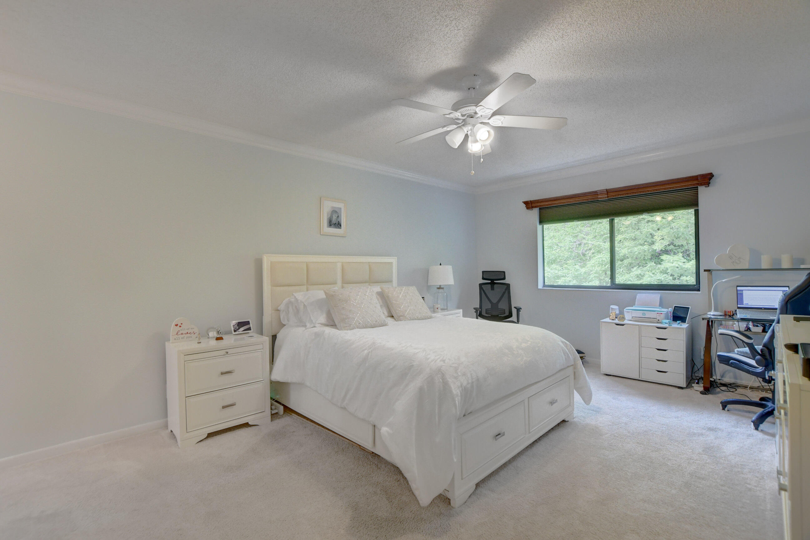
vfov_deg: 77.3
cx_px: 405
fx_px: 337
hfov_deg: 100.4
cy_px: 270
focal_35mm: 15
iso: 1000
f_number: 8
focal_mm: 10
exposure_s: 1/40
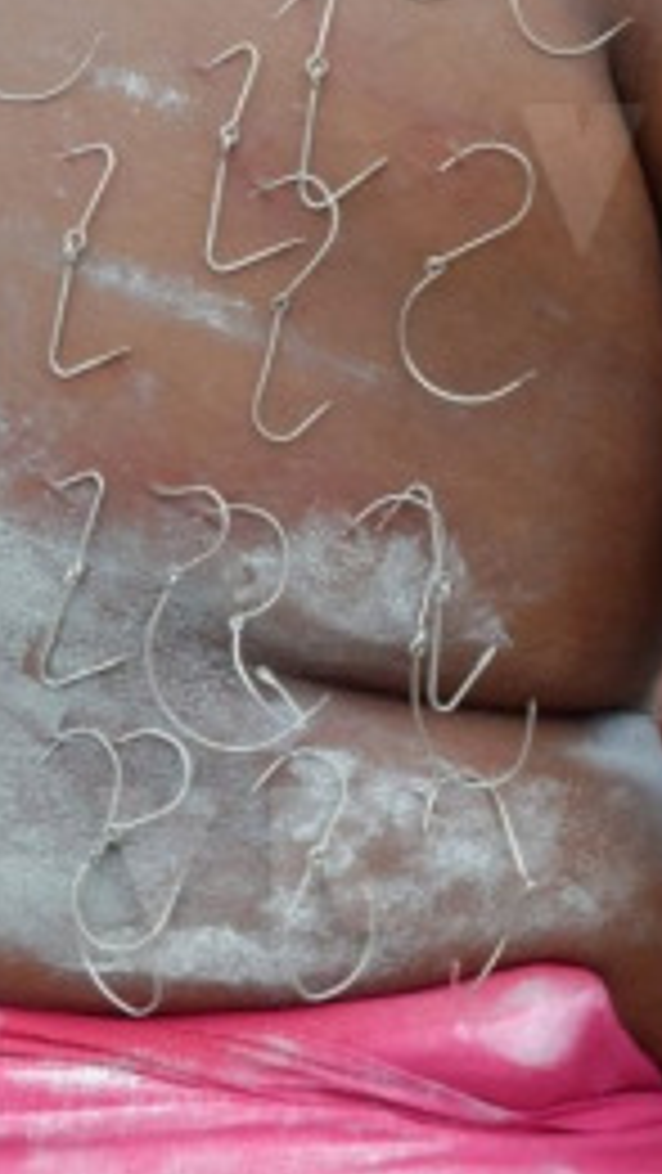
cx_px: -585
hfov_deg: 2.1
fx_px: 17989
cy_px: 315
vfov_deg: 3.7
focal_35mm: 577
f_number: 5
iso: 320
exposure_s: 1/400
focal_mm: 120
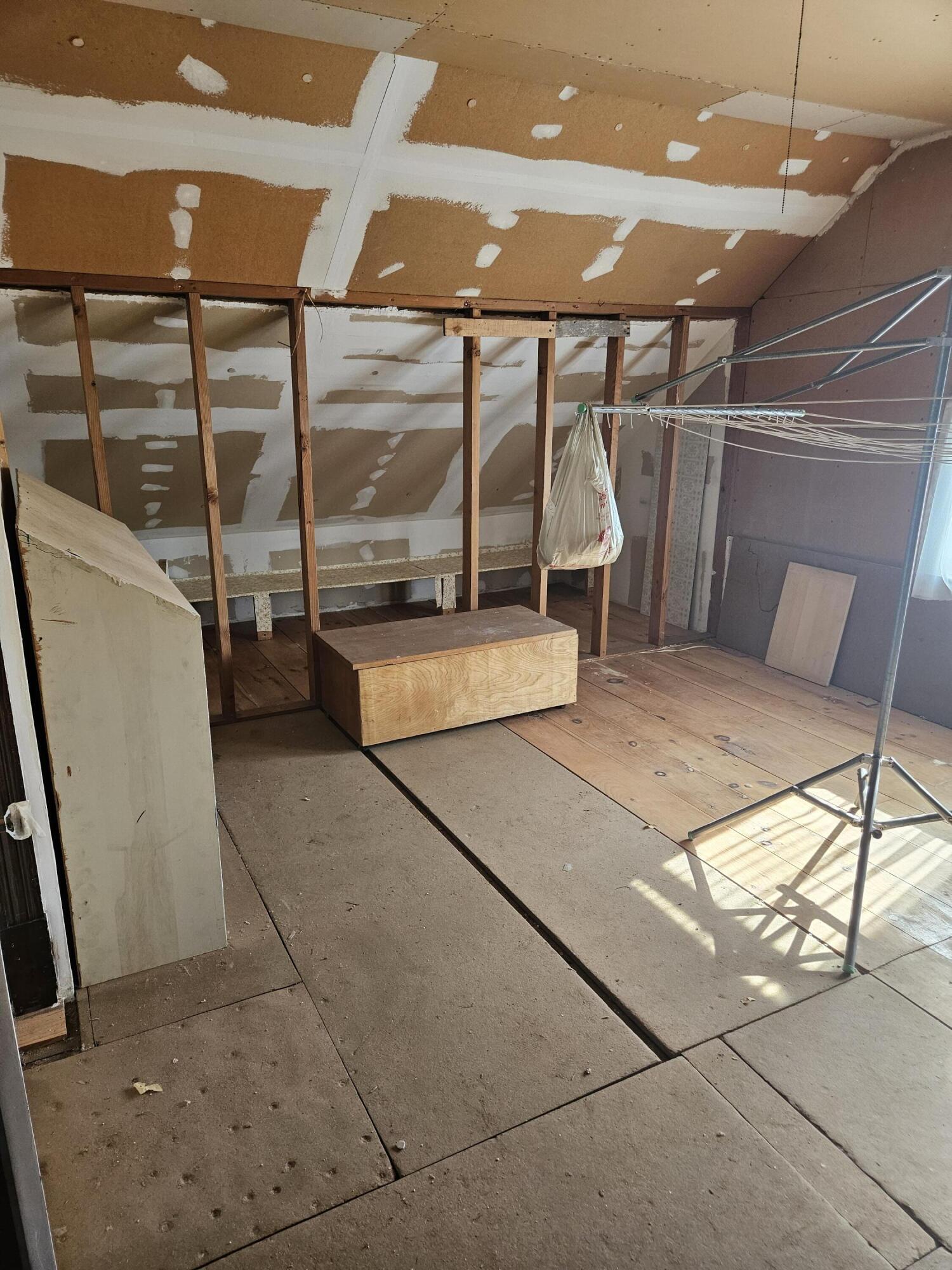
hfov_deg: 58.9
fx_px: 843
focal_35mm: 23
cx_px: 476
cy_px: 635
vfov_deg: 73.9
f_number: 1.8
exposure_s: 1/180
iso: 200
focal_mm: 5.4
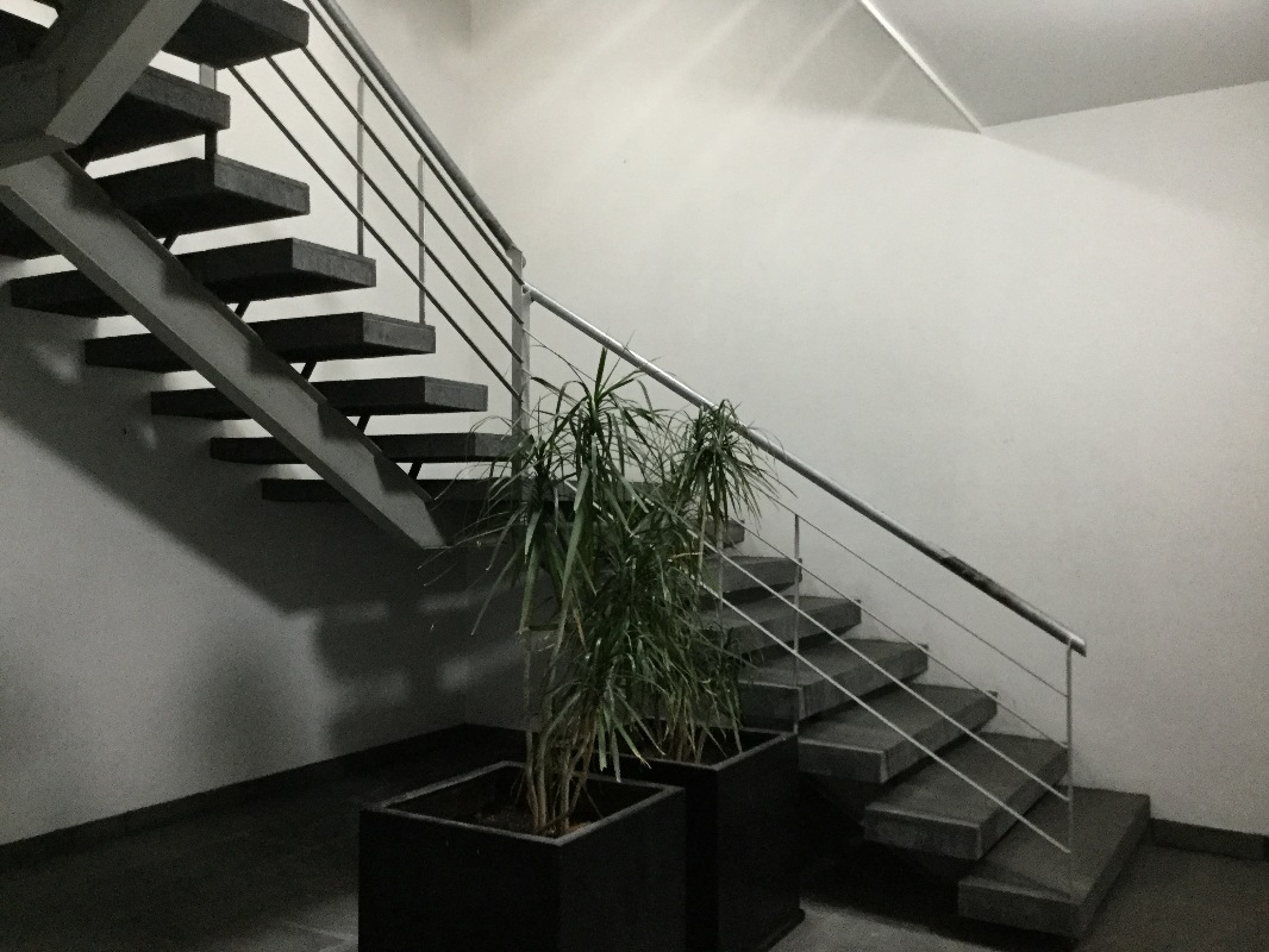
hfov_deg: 58.3
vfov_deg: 45.5
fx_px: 1137
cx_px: 634
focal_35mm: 31
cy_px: 476
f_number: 2.4
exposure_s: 1/24
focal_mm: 3.3
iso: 200
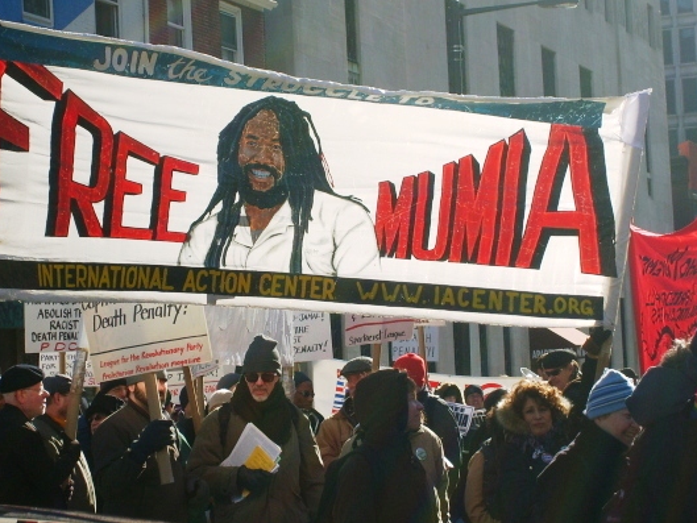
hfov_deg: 20.0
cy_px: 221
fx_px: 1974
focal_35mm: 98
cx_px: 303
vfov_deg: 15.1
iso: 50
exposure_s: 1/500
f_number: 4.2
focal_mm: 13.7
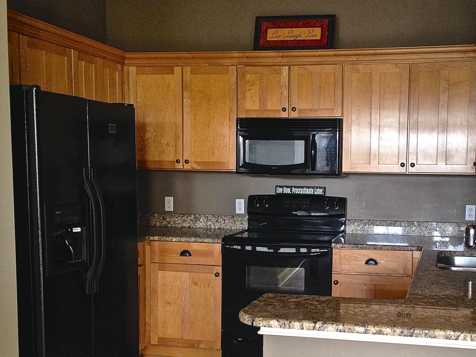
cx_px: 316
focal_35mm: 47
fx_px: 646
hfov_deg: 40.0
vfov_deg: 30.7
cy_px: 224
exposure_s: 1/20
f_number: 2.4
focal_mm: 4.12
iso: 125
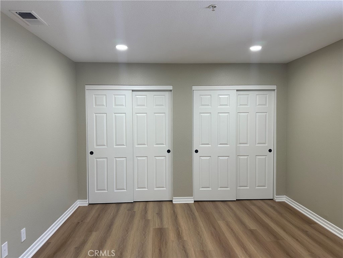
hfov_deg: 71.6
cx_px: 172
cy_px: 129
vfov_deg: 56.8
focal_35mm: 24
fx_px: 238
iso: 125
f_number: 1.78
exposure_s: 1/120
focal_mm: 6.86
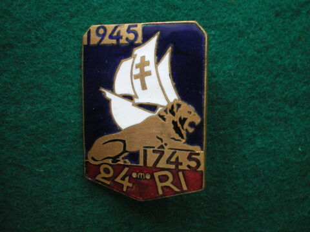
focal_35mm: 38
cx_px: 155
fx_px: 340
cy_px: 116
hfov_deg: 49.0
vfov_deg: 37.7
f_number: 3.1
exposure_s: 1/25
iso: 400
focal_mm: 6.3
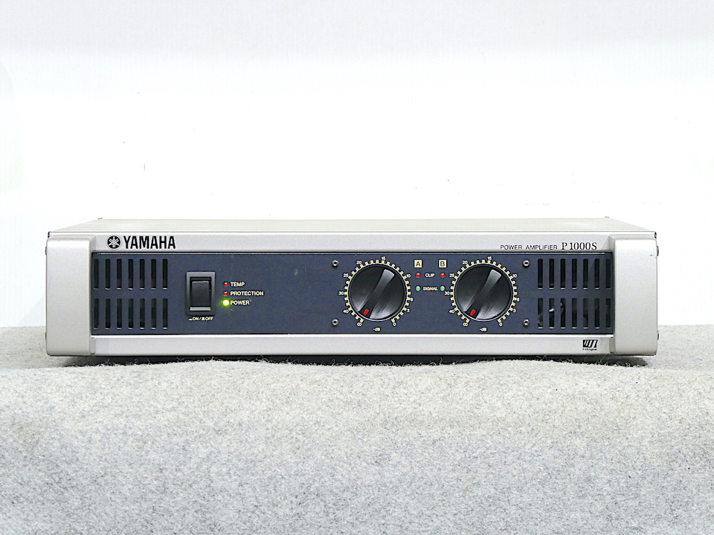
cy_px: 268
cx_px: 357
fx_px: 2785
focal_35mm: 135
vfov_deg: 11.0
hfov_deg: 14.6
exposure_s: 1/8
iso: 200
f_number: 5.3
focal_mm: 24.2
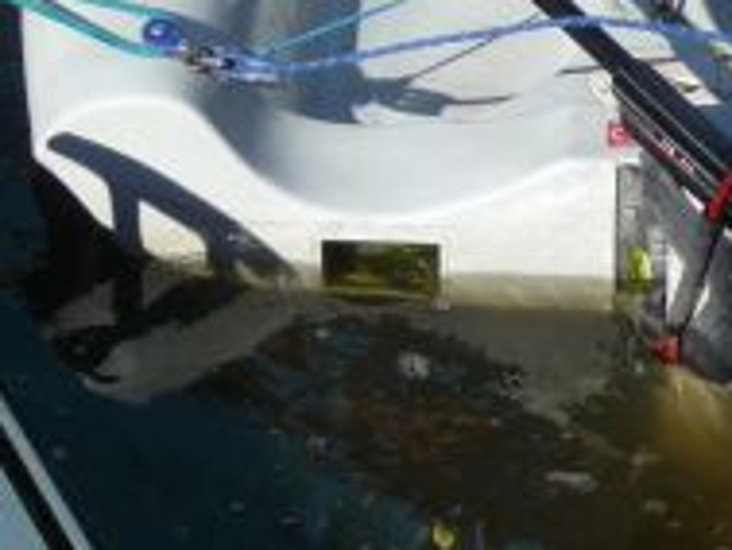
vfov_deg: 9.2
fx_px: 3216
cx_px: 616
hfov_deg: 12.9
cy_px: -558
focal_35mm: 152
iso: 100
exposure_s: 1/1000
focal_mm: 7.6
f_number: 4.1
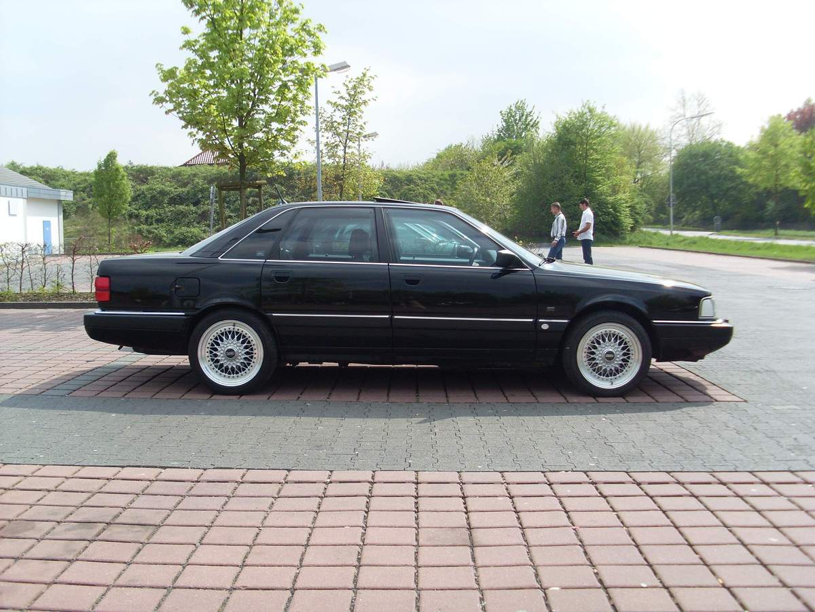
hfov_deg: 49.0
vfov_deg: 37.7
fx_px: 895
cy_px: 306
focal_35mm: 38
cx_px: 408
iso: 80
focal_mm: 6.3
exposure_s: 1/180
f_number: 7.7
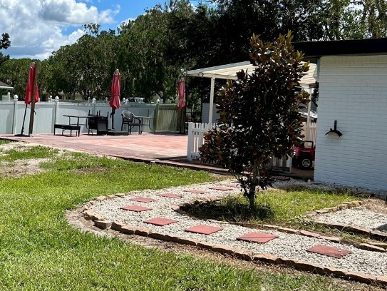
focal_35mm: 49
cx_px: 93
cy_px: 123
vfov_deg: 29.7
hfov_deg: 37.8
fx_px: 548
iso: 50
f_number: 1.5
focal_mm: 5.7
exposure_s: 1/4444
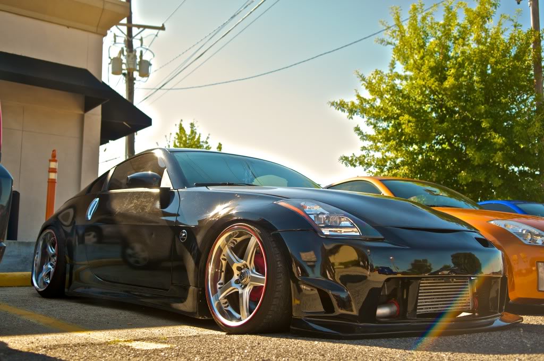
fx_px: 589
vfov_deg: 34.1
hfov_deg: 49.6
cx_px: 272
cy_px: 180
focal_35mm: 39
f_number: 2.8
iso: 100
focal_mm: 26
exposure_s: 1/800
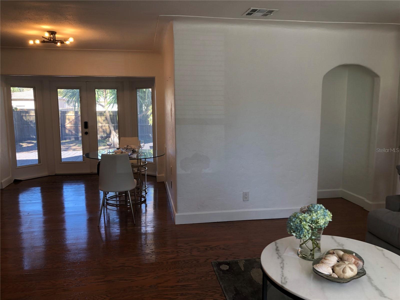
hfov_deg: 63.4
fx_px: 324
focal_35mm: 28
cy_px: 150
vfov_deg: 49.7
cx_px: 200
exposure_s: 1/120
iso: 50
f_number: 1.8
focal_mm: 3.99
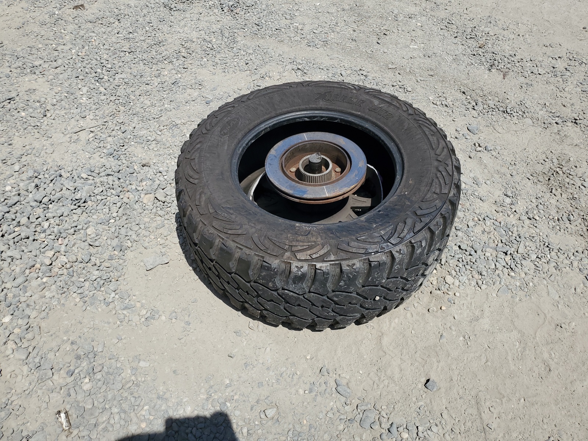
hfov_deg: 67.3
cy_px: 220
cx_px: 294
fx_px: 442
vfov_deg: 53.1
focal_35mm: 26
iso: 50
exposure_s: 1/3333
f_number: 1.5
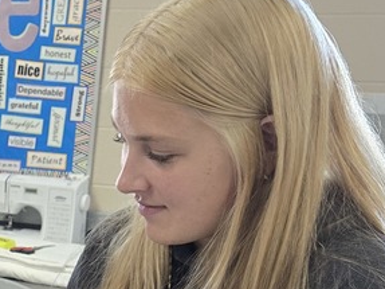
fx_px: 912
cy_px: 433
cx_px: -118
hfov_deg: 21.5
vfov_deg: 16.4
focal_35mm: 82
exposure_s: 1/120
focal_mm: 5.4
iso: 320
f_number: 1.8
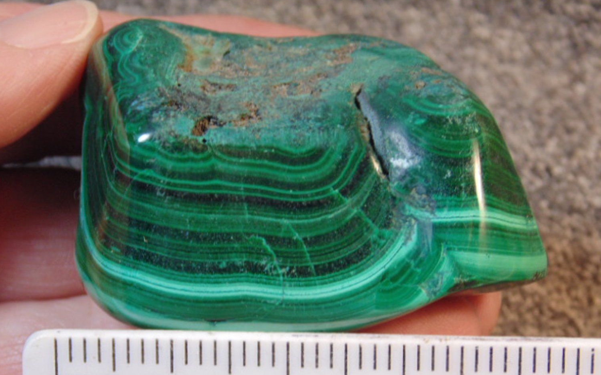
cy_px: 221
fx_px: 2080
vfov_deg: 10.3
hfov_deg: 16.4
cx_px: 300
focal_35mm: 127
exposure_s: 1/30
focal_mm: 21.3
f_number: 4.8
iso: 200
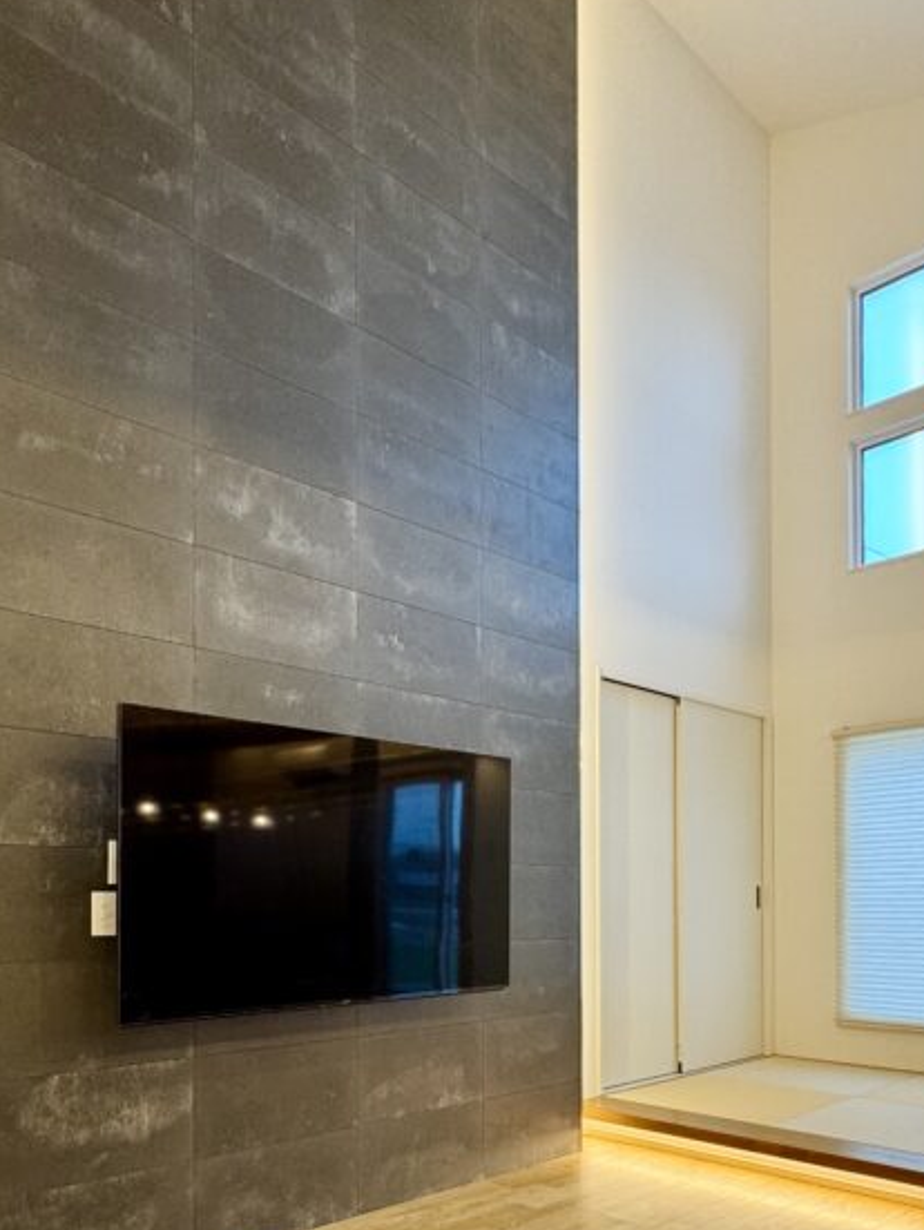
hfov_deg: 53.1
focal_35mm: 26
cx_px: 458
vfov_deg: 66.4
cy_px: 755
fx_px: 924
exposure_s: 1/100
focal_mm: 2.22
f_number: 2.2
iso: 100
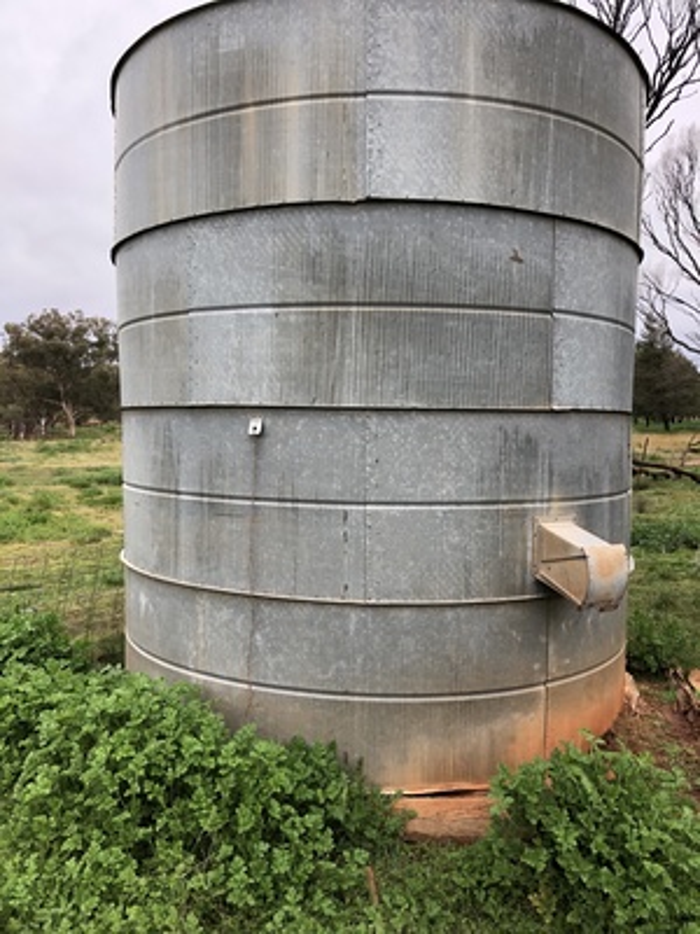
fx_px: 755
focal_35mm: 28
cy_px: 467
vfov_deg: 63.4
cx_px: 350
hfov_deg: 49.7
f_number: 1.8
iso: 20
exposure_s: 1/271
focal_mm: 3.99
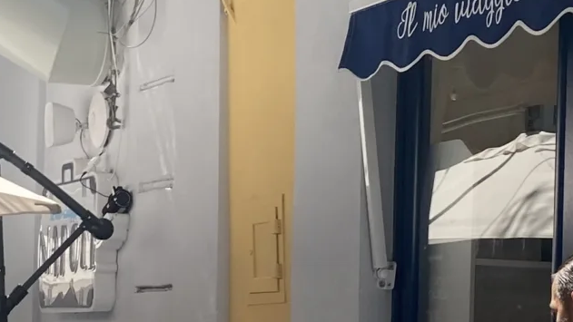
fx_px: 1747
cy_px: 279
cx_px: 234
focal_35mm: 115
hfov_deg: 18.6
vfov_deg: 10.5
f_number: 1.8
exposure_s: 1/799
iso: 32
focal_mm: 4.25
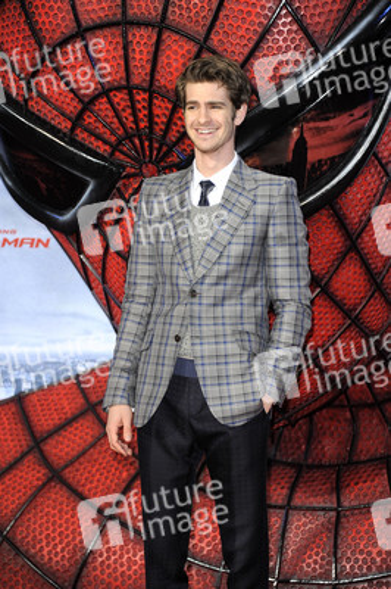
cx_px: 196
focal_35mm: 135
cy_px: 294
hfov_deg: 10.1
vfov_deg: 15.2
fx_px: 2203
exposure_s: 1/160
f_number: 5.6
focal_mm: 135
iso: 640
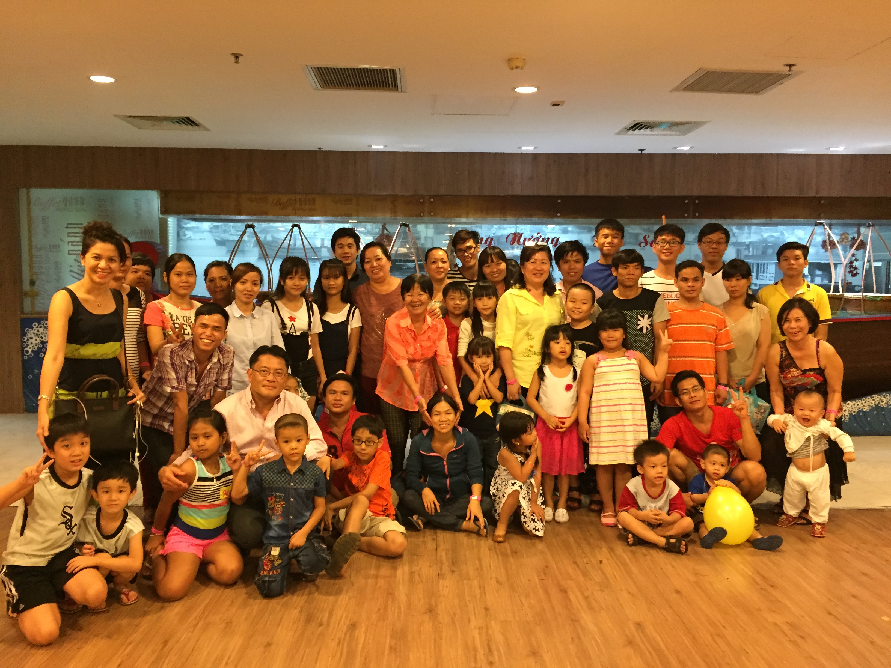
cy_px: 334
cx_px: 446
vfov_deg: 48.2
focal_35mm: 29
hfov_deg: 61.7
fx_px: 746
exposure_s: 1/25
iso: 250
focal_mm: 4.15
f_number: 2.2
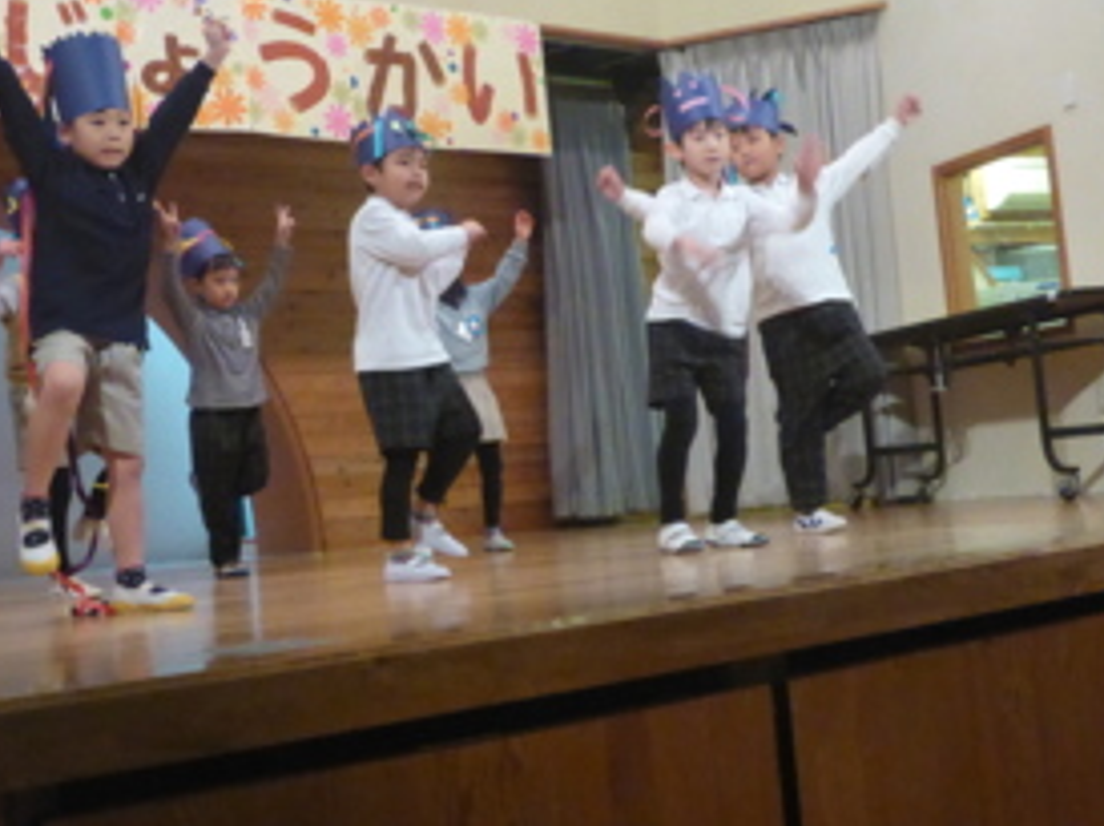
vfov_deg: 26.5
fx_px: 1753
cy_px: 338
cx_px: 451
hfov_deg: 34.9
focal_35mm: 55
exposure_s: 1/100
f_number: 4.2
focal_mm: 7.4
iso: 1600
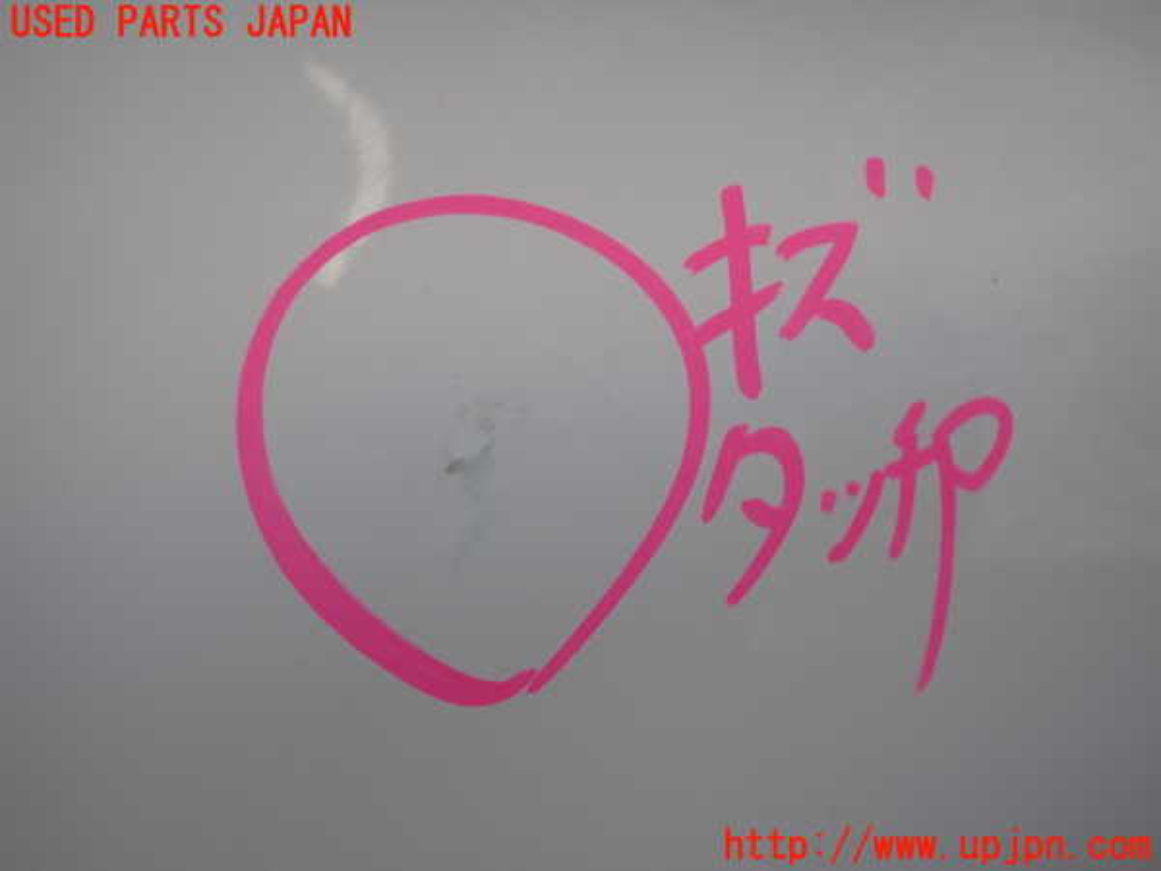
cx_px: 580
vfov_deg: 46.8
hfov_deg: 60.0
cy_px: 436
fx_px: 1006
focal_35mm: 30
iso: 100
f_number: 2.3
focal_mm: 5.4
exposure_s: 1/125
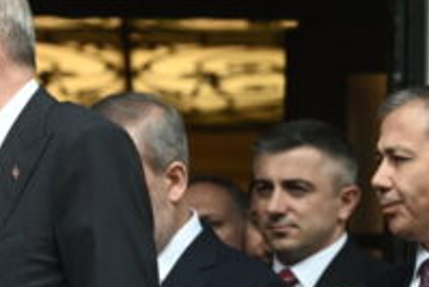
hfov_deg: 4.1
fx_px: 5927
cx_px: -123
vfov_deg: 2.8
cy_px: 209
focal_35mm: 497
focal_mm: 165
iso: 1250
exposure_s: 1/400
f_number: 6.3
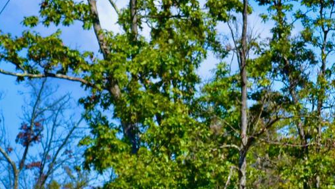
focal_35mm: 456
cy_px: 304
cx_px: -332
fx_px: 4051
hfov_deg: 4.7
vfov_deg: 2.7
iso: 100
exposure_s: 1/500
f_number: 6.3
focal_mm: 72
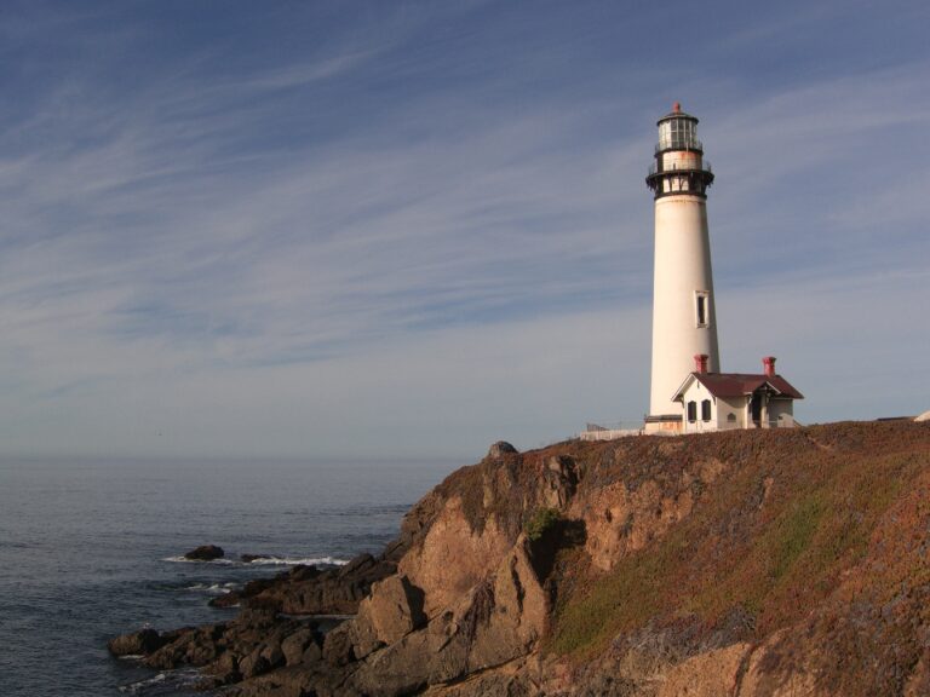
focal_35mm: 38
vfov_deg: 37.7
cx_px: 465
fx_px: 1021
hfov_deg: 49.0
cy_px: 348
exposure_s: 1/400
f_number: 8
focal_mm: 7.9
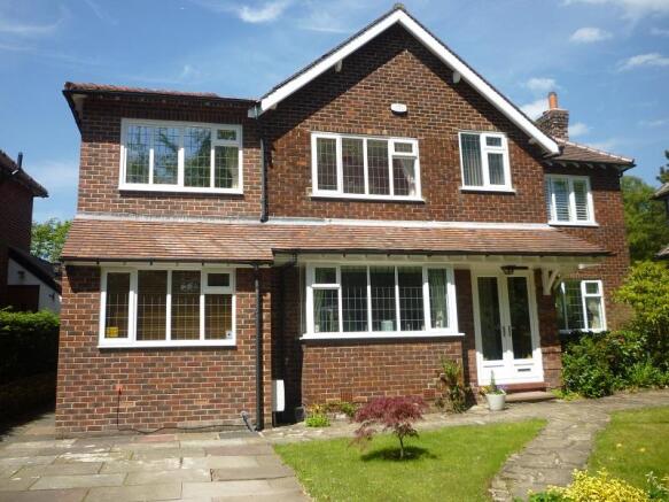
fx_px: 560
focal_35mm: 29
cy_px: 251
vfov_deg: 48.2
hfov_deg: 61.7
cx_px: 334
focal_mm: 5.2
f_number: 4
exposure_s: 1/500
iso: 100
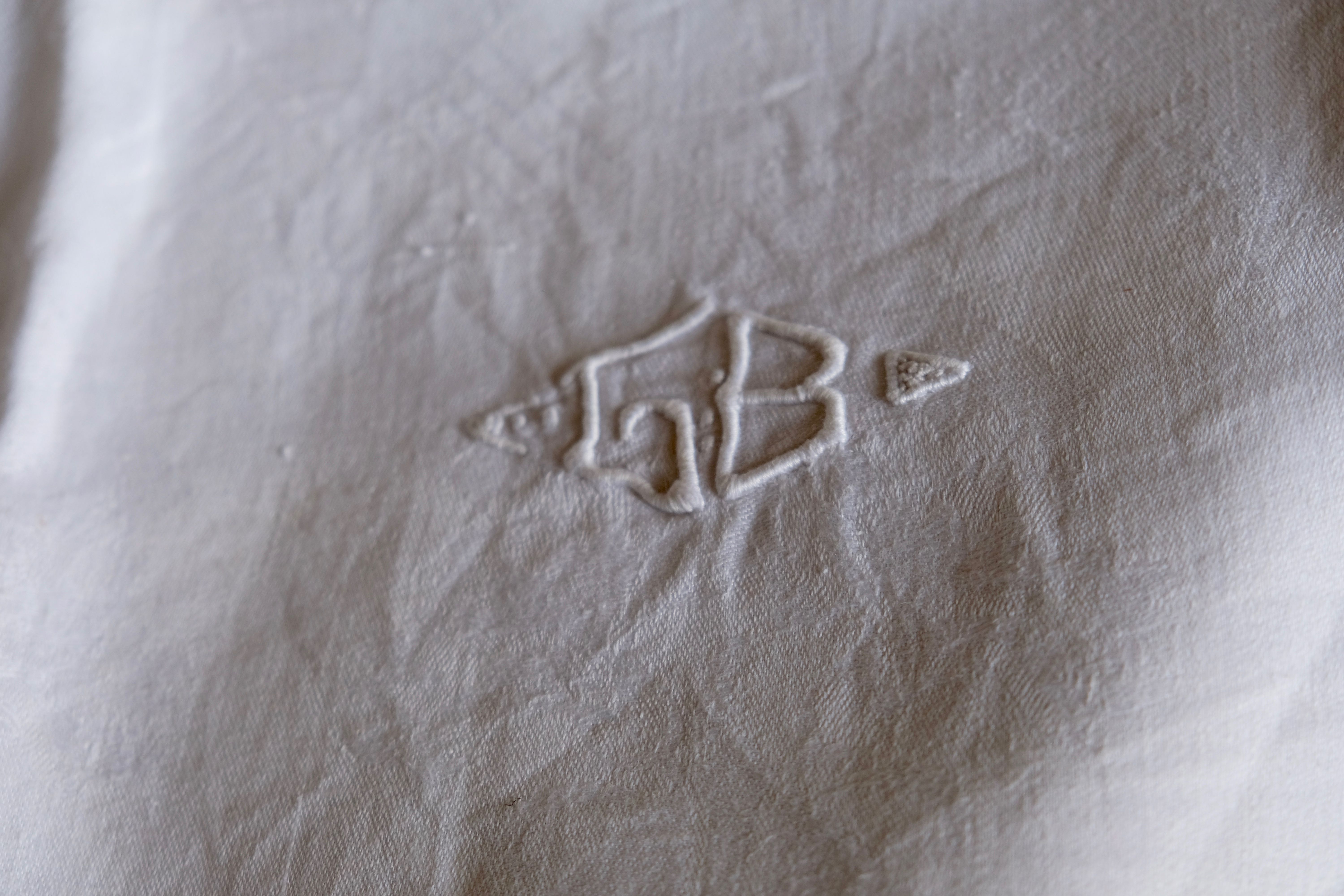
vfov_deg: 22.3
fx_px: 2277
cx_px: 672
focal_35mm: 61
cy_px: 448
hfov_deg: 32.9
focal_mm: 40.7
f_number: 4
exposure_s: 1/125
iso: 500
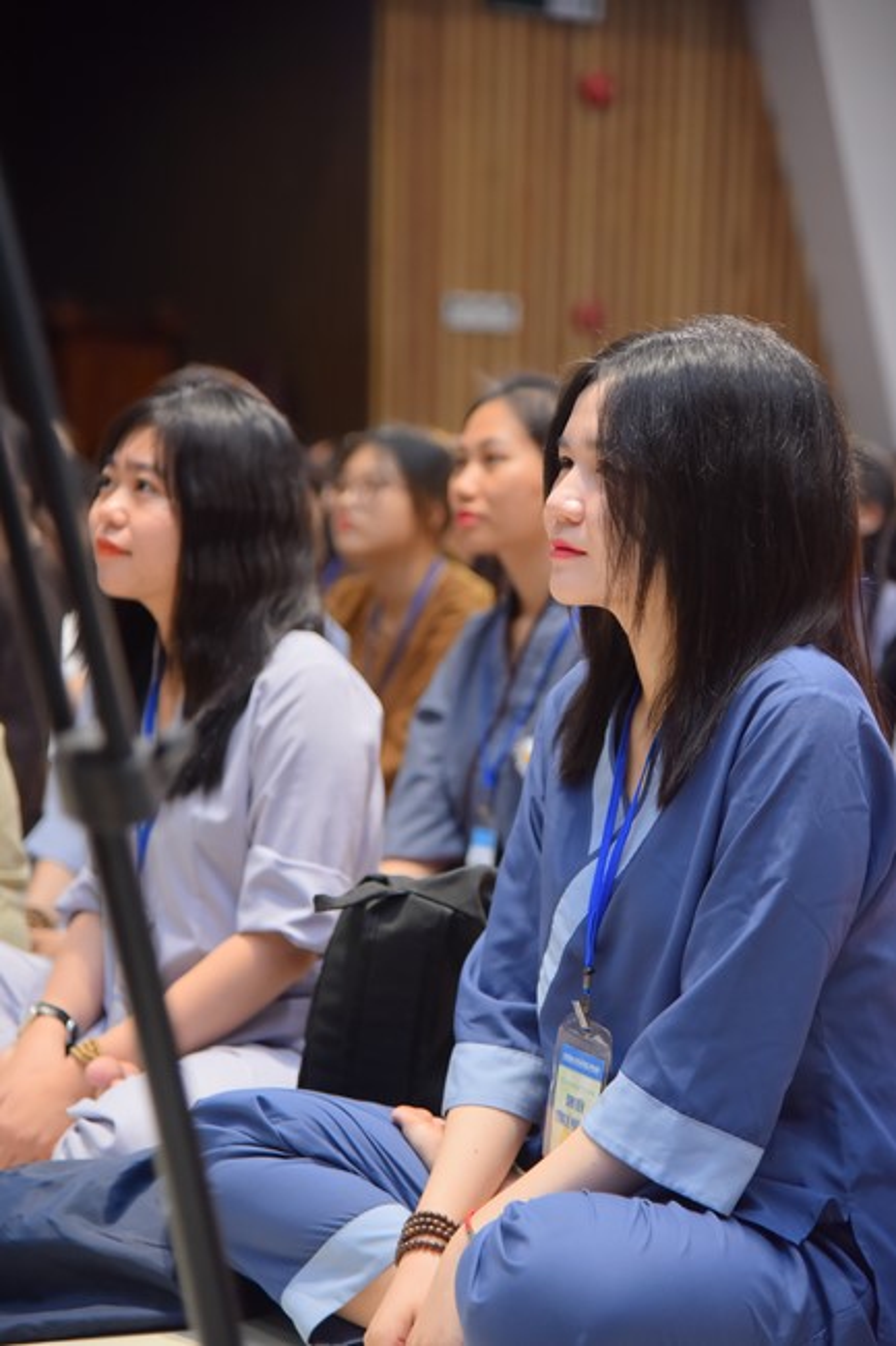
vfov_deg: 22.1
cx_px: 448
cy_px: 673
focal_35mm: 92
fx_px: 3436
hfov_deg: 14.9
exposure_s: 1/160
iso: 1250
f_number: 4
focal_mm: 92
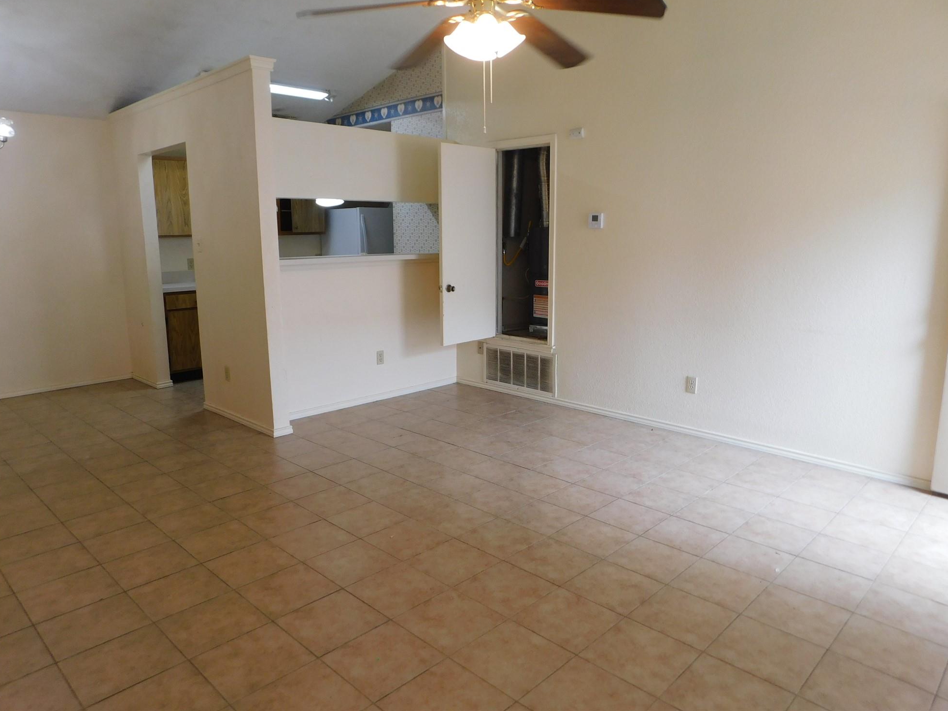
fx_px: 657
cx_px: 488
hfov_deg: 71.6
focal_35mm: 24
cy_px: 341
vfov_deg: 56.8
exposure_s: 1/40
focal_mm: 4
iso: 125
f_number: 3
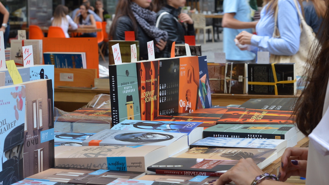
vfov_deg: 13.8
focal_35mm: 88
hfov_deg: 24.3
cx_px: 165
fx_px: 764
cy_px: 95
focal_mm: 55
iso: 400
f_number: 10
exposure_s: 1/100
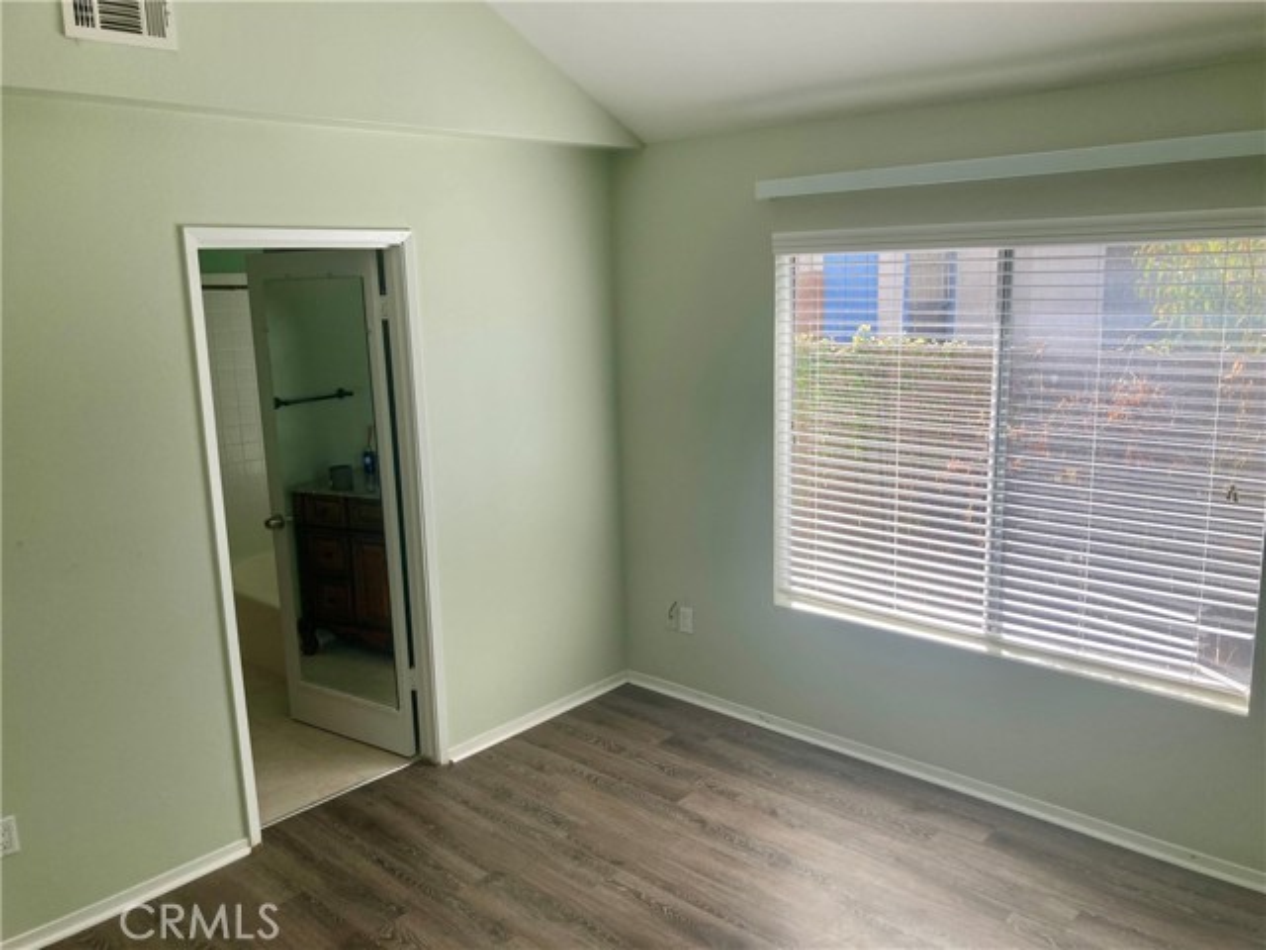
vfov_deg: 49.7
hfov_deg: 63.4
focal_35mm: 28
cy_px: 475
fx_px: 1024
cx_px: 633
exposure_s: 1/187
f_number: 1.8
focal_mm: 3.99
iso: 20
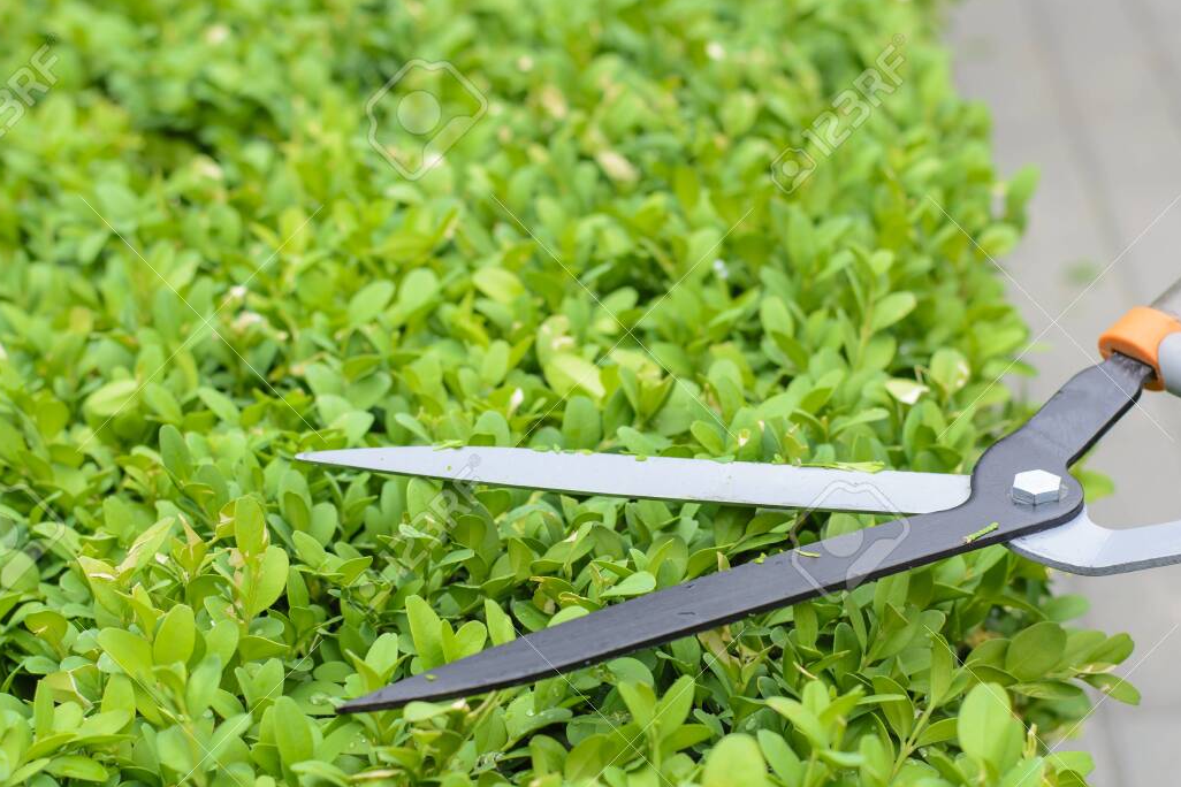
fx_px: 3116
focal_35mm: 95
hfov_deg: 21.5
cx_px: 628
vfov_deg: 14.4
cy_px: 495
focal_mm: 50
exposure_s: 1/200
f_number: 4
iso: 100
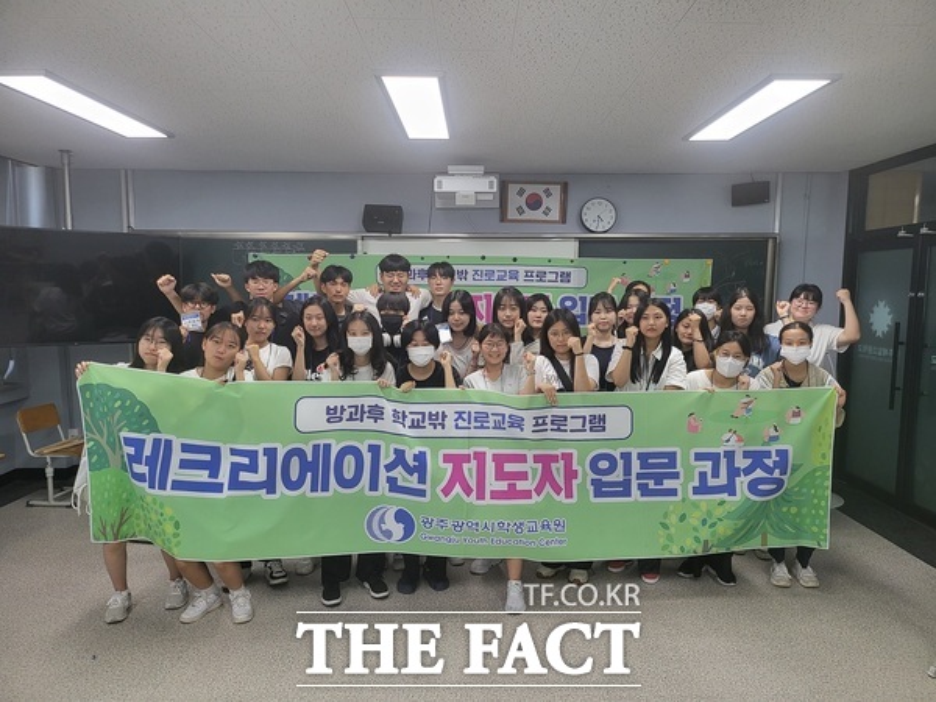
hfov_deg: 71.6
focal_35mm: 24
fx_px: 649
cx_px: 468
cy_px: 351
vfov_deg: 56.8
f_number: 1.8
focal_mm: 5
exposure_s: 1/120
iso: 160
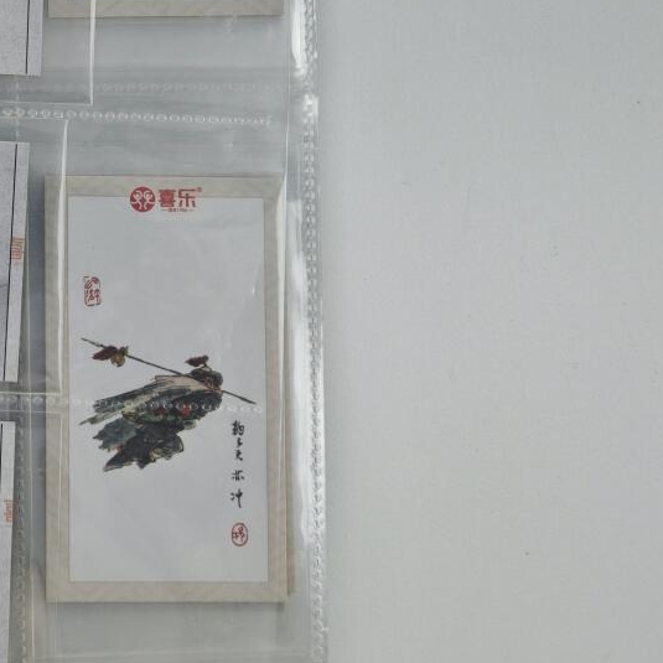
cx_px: -99
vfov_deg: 20.9
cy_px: 68
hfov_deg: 20.2
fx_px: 1755
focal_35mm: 81
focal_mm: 8.72
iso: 125
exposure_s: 1/100
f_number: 2.8
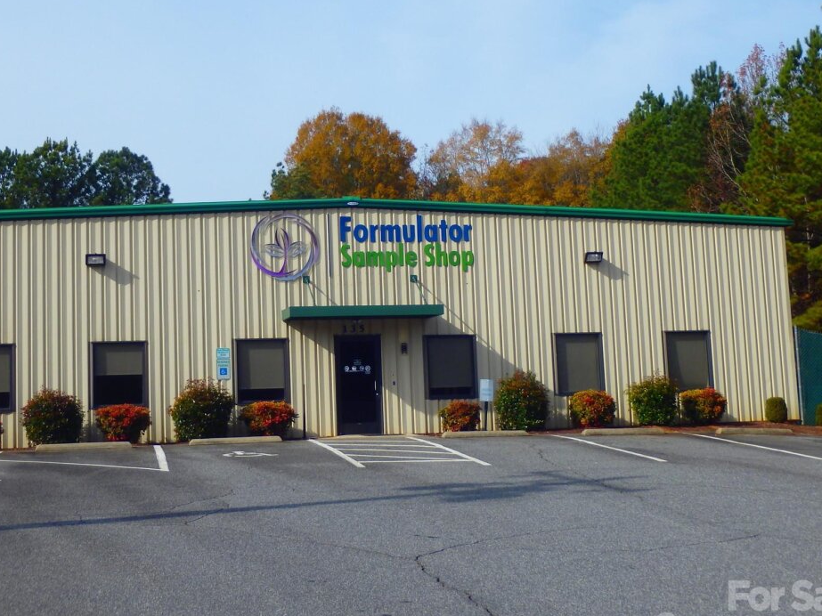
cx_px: 366
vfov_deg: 28.0
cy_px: 278
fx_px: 1235
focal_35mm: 52
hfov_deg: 36.8
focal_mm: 7.3
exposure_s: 1/100
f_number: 13
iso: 125
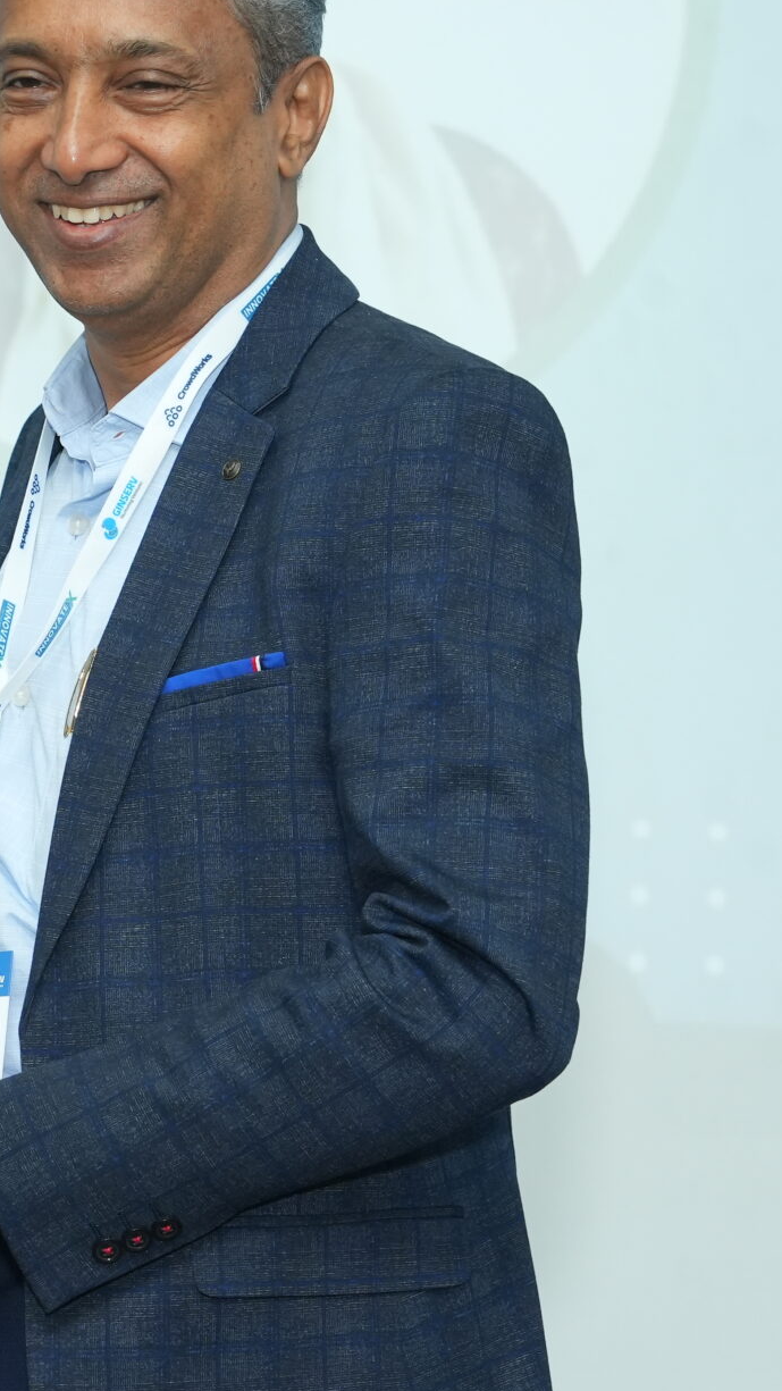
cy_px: 611
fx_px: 7263
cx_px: -328
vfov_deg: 10.9
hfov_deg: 6.1
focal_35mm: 197
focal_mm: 90
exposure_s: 1/125
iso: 2000
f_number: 7.1
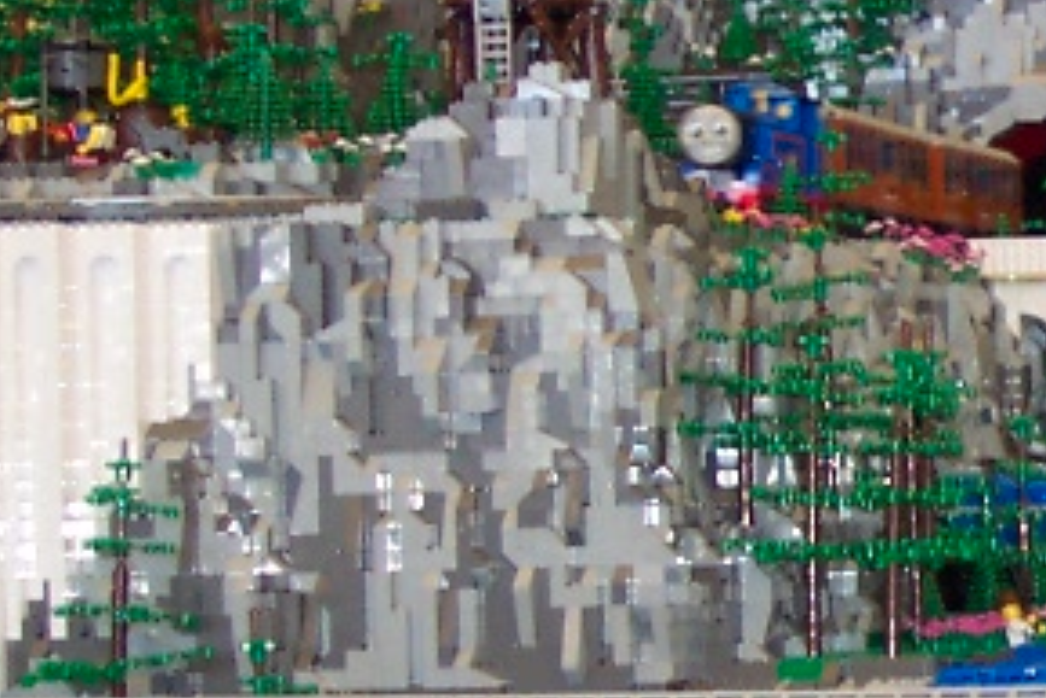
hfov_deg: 13.4
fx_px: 4128
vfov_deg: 9.7
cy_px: 488
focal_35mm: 142
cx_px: 1661
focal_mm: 8
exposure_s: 1/30
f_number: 2.8
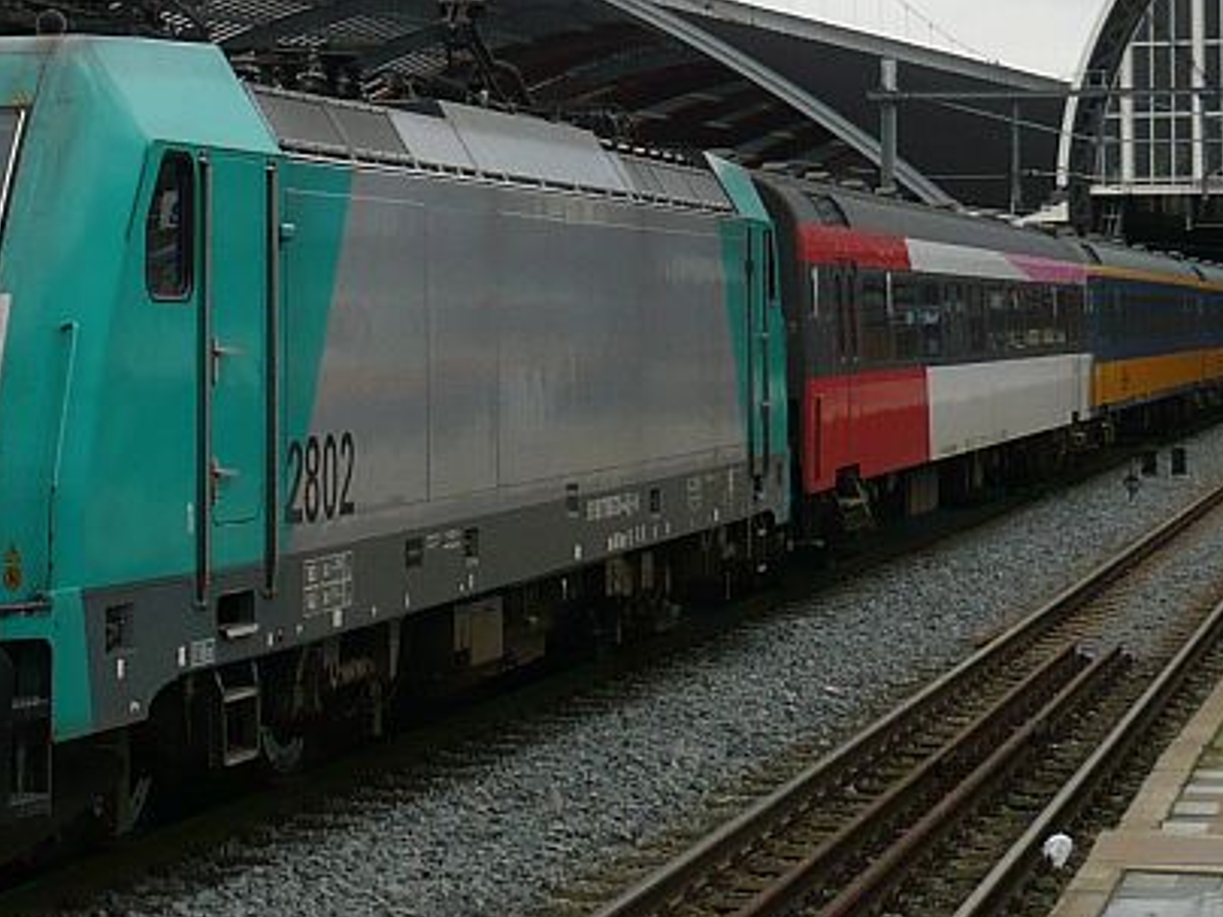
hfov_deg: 18.8
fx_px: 3674
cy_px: 24
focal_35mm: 104
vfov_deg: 14.0
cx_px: 303
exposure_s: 1/400
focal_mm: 5.8
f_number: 2.8
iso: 100
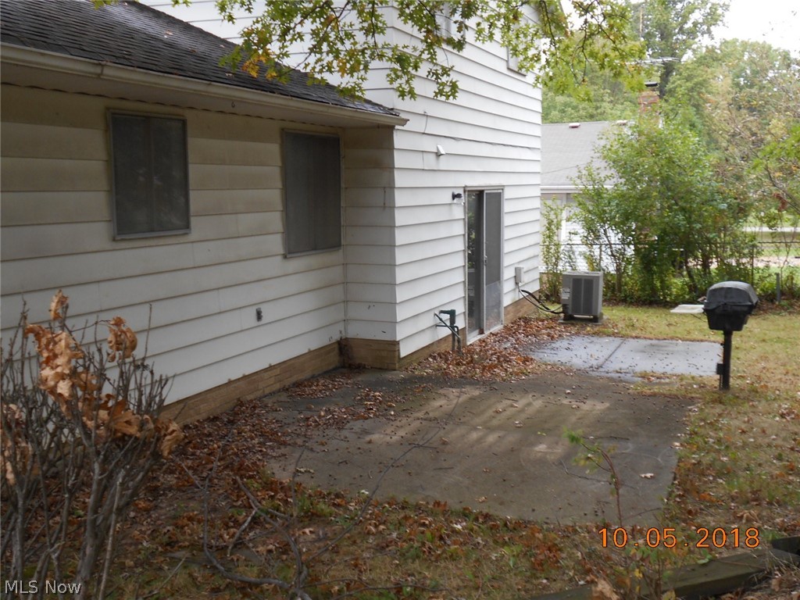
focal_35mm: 39
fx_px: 901
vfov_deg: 36.8
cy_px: 300
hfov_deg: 47.9
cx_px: 400
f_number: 3.9
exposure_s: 1/30
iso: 80
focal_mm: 6.7
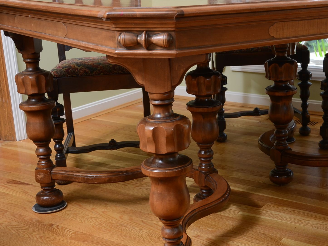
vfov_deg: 24.8
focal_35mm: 59
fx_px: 559
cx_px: 240
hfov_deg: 32.2
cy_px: 132
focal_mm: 24
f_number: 5
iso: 320
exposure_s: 1/80
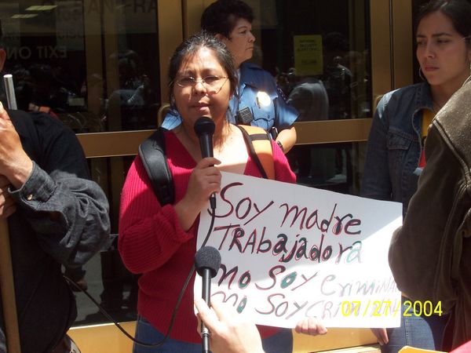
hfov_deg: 27.4
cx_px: 236
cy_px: 176
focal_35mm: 71
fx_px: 966
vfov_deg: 20.7
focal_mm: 10.8
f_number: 6.7
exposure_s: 1/180
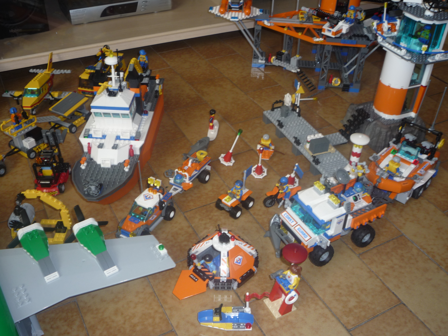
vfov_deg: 39.7
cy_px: 168
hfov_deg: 51.4
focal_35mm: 36
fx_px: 466
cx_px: 224
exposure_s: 1/30
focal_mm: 6.3
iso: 100
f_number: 3.7
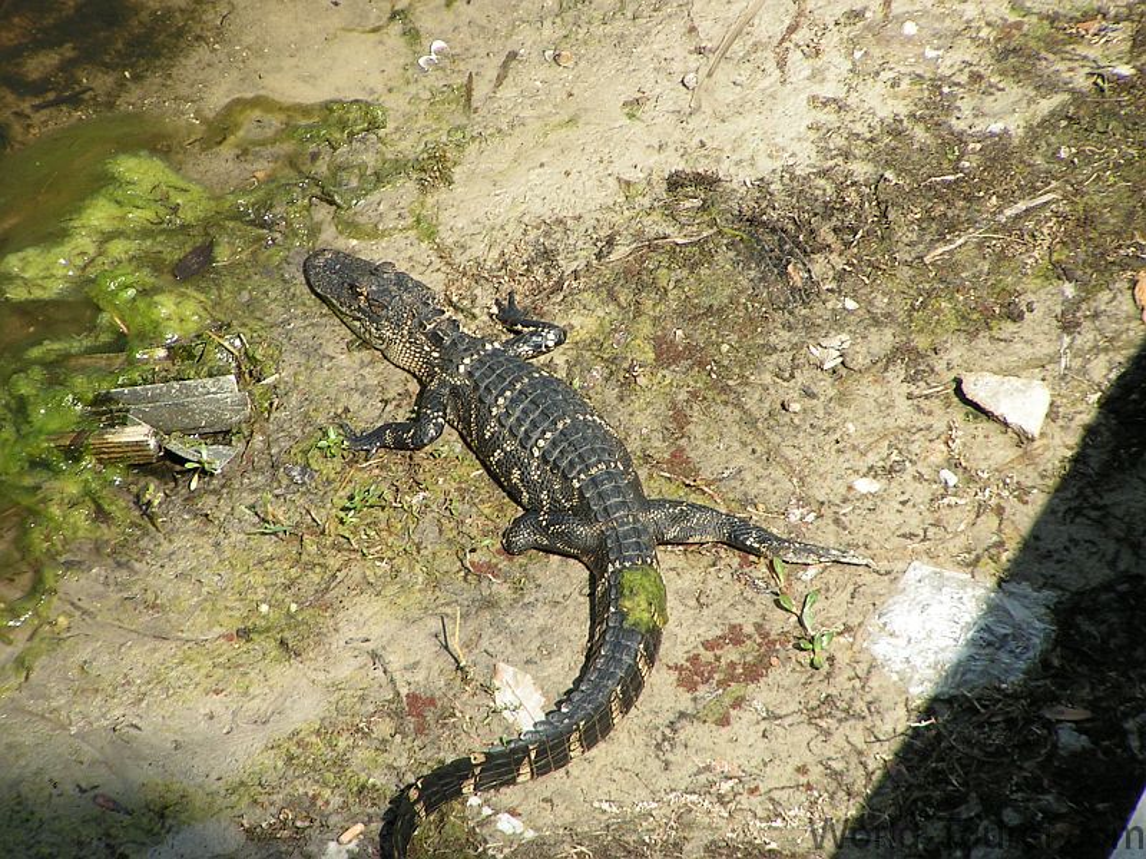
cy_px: 430
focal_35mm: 355
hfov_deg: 5.6
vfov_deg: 4.2
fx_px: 11753
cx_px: 573
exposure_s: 1/400
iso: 50
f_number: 4.5
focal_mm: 54.2
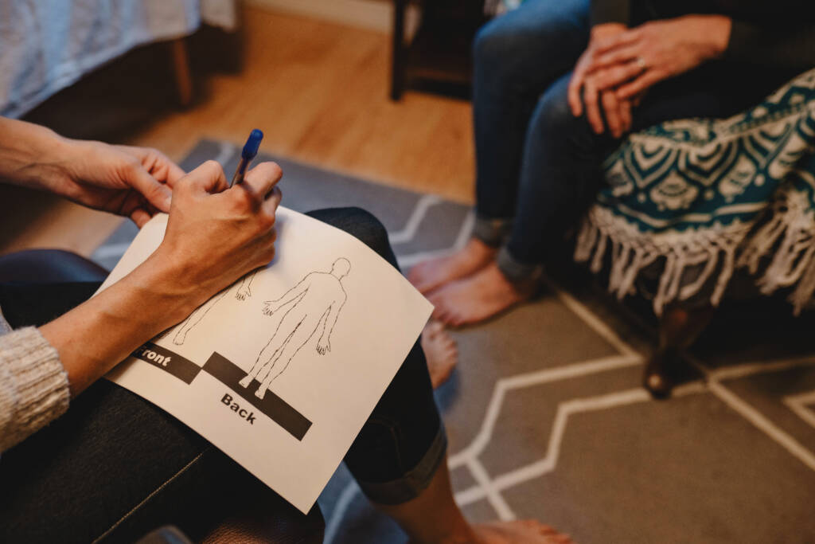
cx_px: 408
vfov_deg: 37.9
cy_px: 272
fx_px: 792
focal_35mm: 35
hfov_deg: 54.4
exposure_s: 1/50
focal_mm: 35
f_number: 2.5
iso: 500
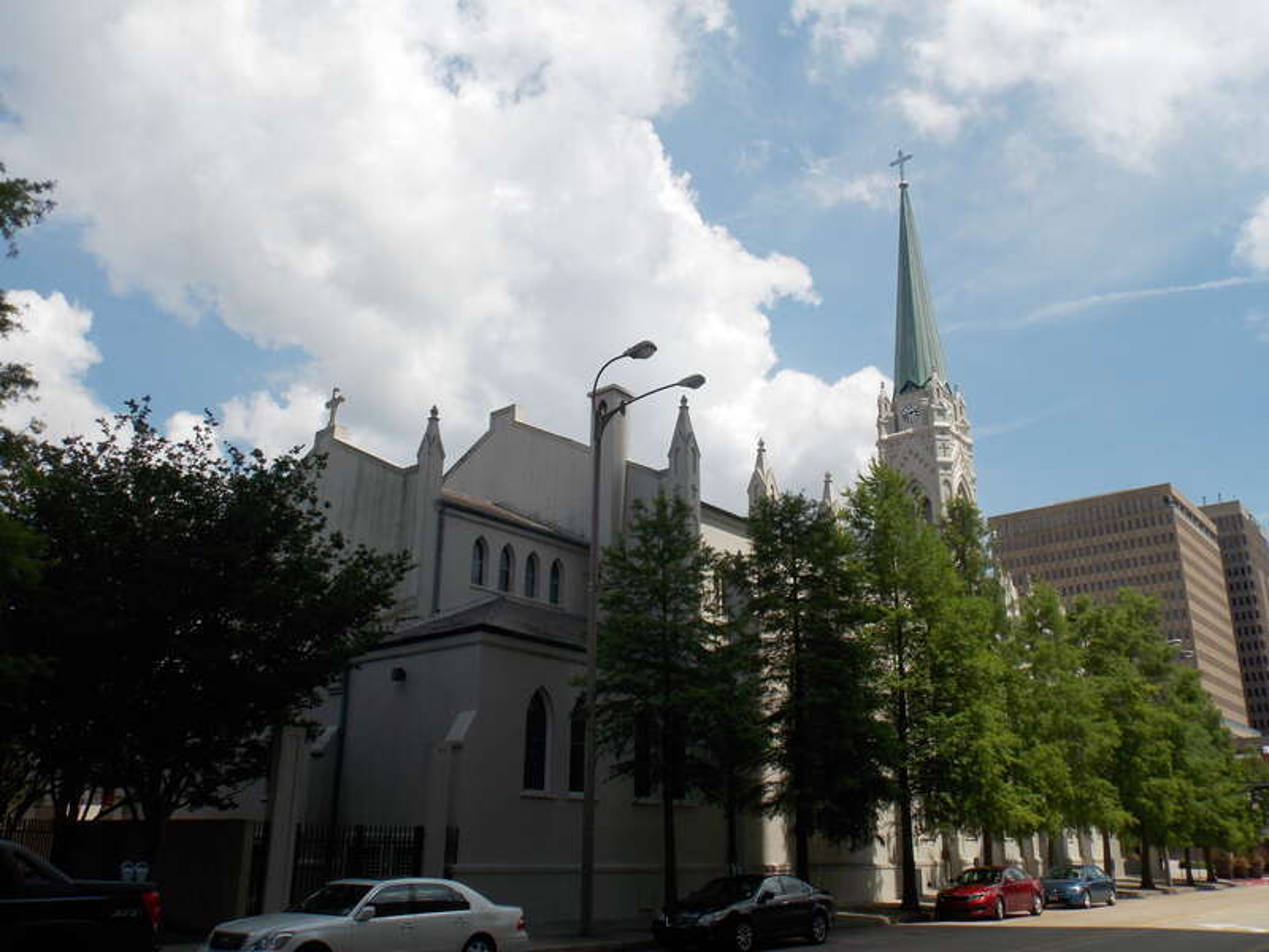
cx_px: 634
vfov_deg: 51.4
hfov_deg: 65.3
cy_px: 476
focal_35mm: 27
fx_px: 990
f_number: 3.2
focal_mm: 4.8
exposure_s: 1/1250
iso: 80
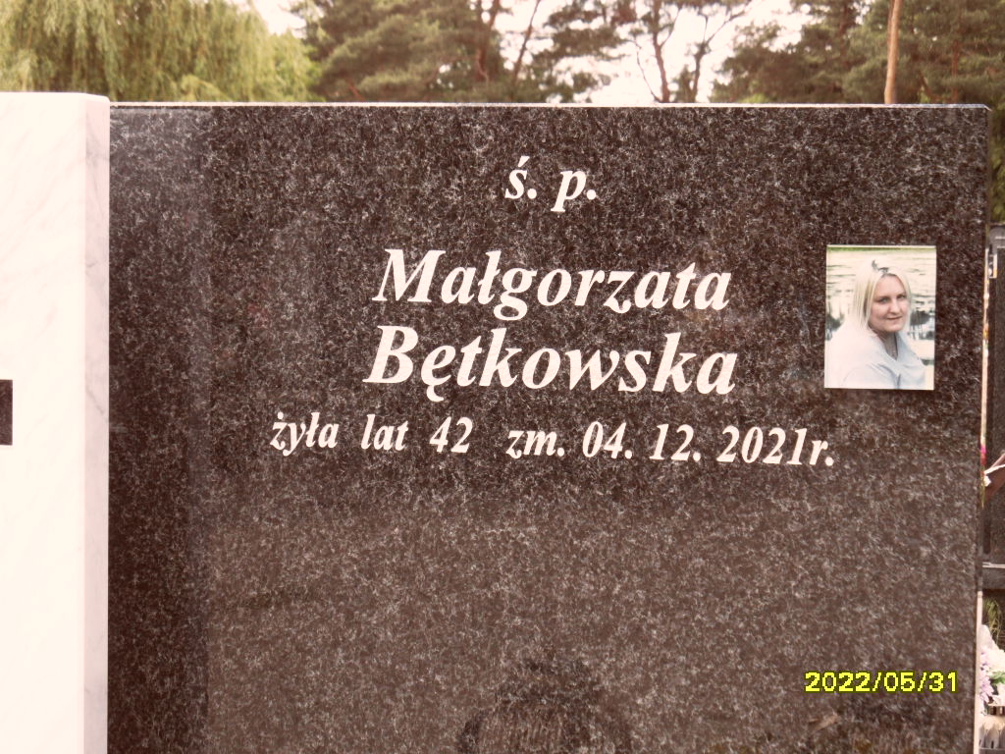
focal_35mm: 100
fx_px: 2903
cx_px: 502
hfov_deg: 19.6
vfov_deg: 14.8
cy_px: 377
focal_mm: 16.3
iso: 100
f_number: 4.4
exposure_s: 1/125
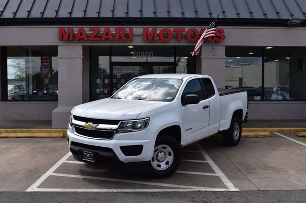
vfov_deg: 34.2
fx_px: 331
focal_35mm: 39
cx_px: 153
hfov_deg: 49.6
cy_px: 102
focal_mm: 26
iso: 280
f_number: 11
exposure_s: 1/500
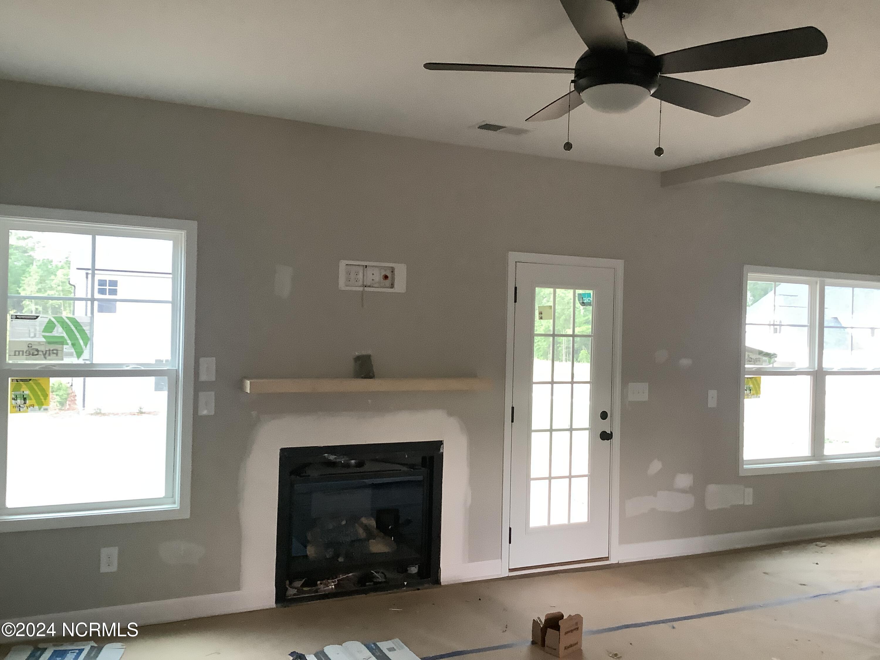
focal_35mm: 31
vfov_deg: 45.4
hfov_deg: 58.4
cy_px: 330
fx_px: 788
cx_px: 440
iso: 200
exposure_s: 1/60
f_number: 2.4
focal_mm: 3.3
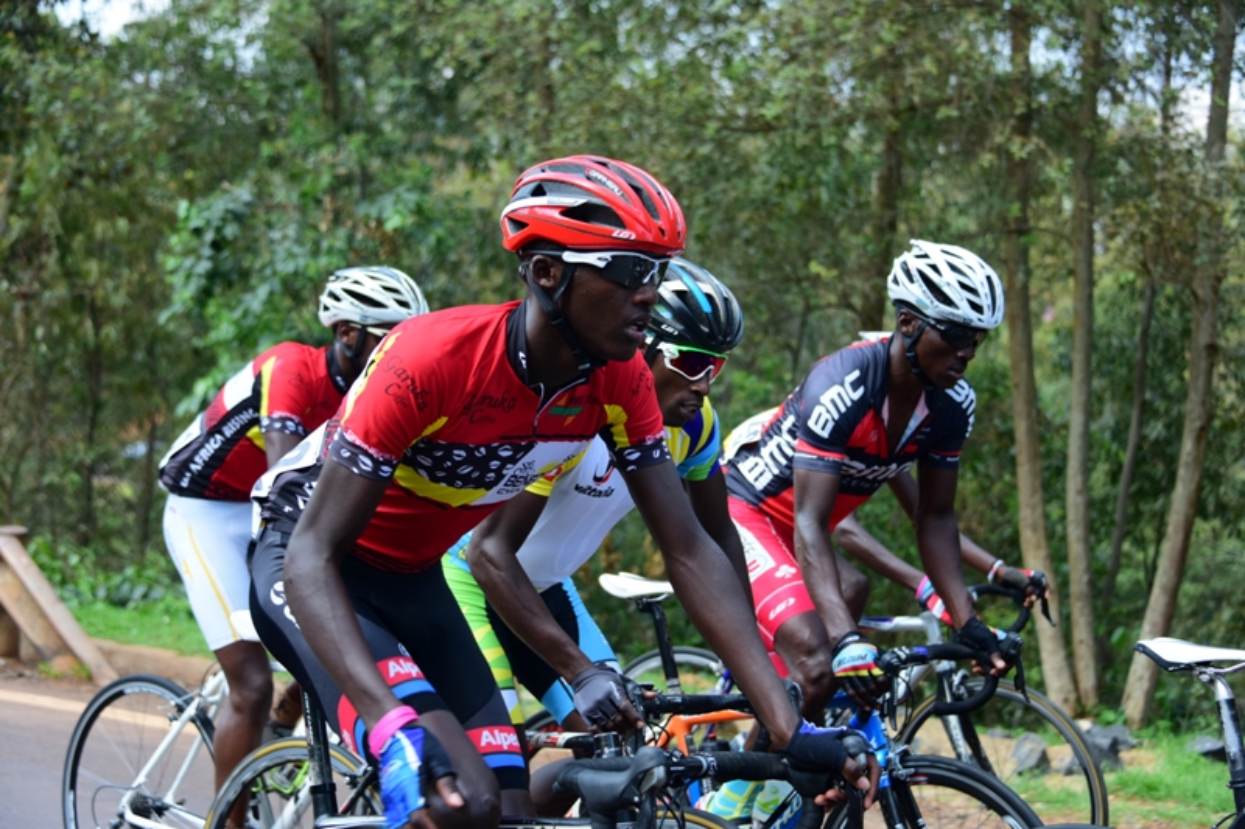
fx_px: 2144
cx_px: 622
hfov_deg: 32.4
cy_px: 414
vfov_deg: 21.9
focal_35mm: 62
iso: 200
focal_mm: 62
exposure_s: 1/250
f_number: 4.8
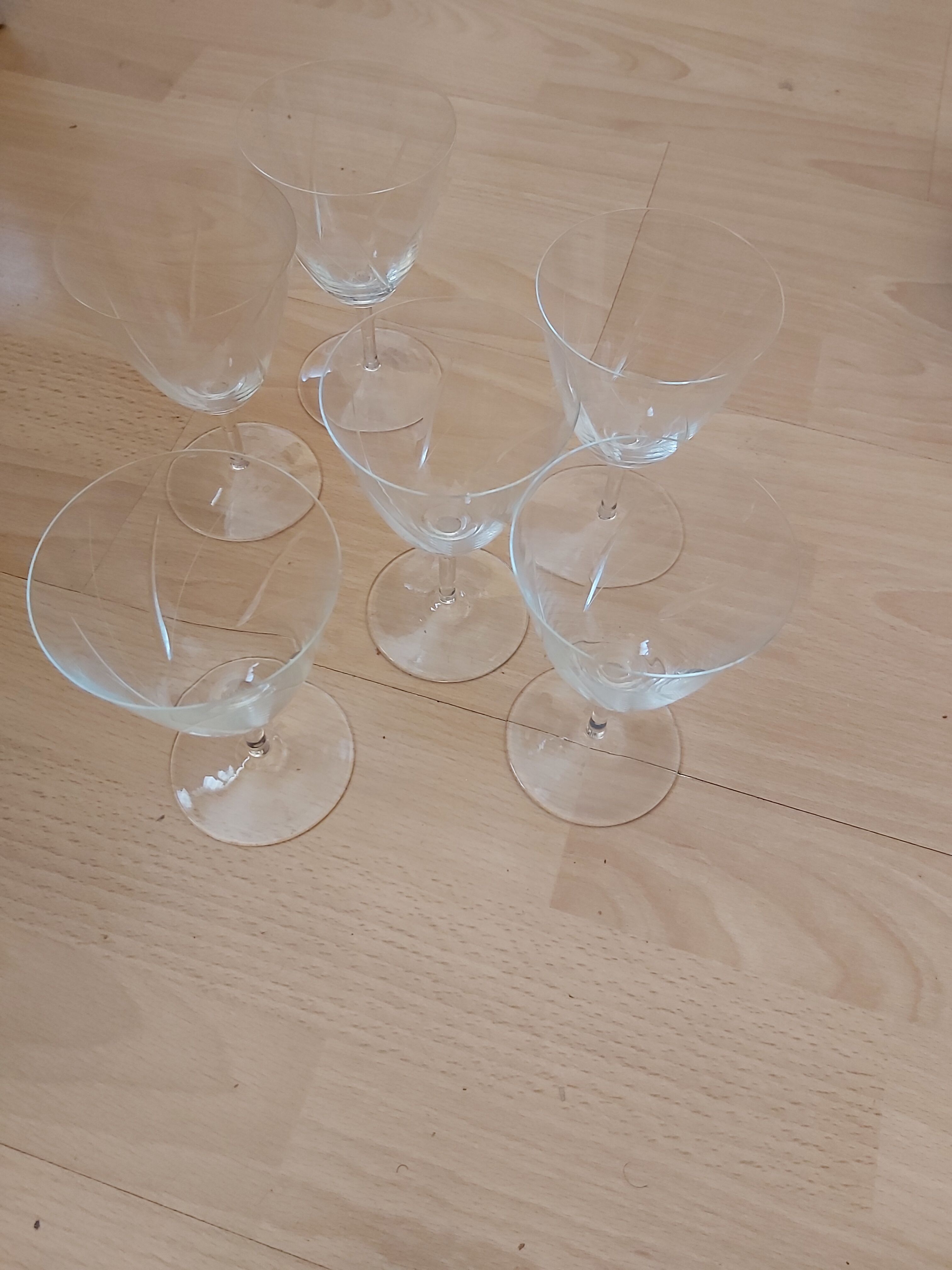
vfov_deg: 67.3
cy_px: 635
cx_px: 476
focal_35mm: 26
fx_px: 953
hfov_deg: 53.1
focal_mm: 3.92
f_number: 1.7
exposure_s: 1/50
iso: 250
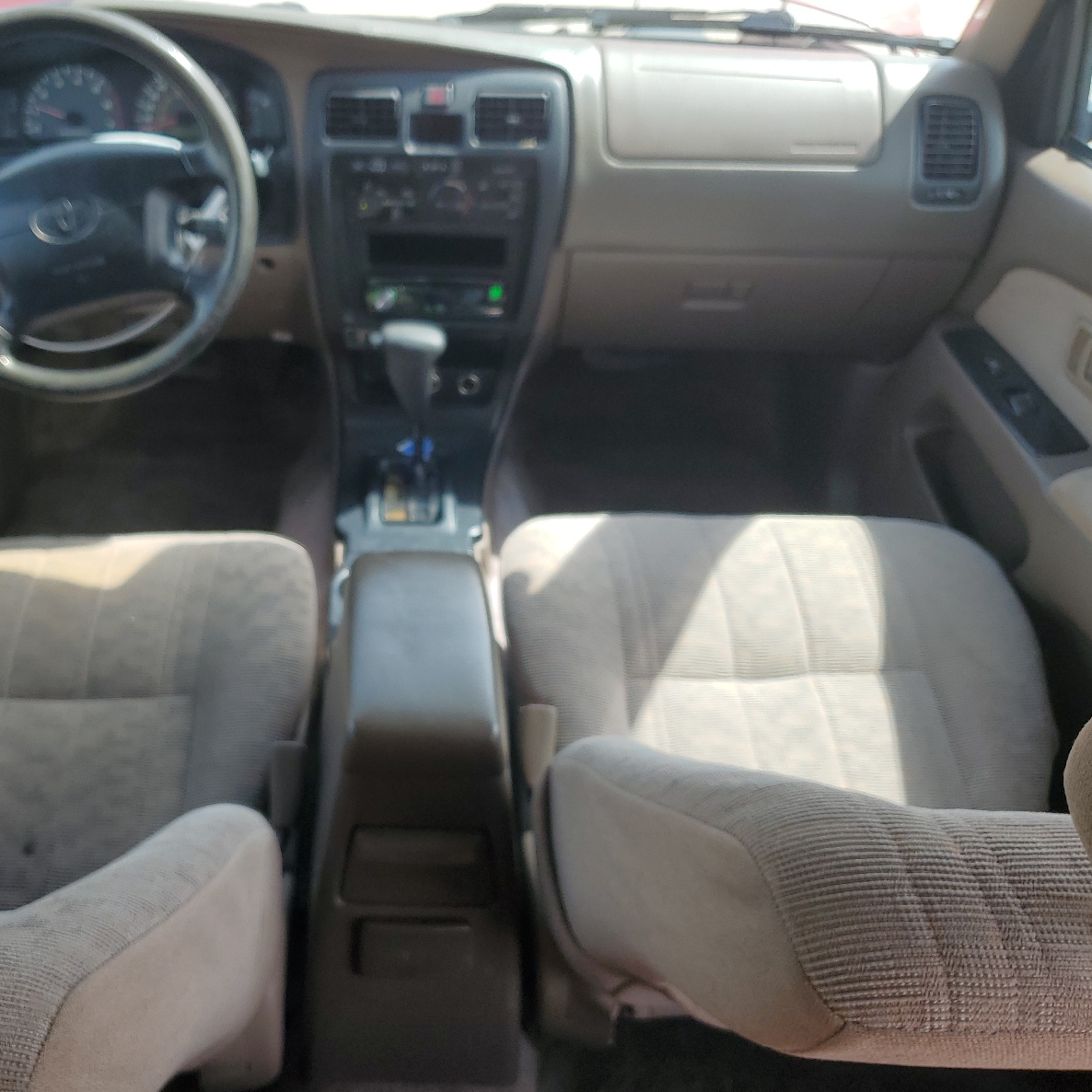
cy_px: 549
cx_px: 389
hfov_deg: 51.8
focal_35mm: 31
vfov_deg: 52.5
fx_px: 1106
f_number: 1.5
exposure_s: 1/625
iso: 50
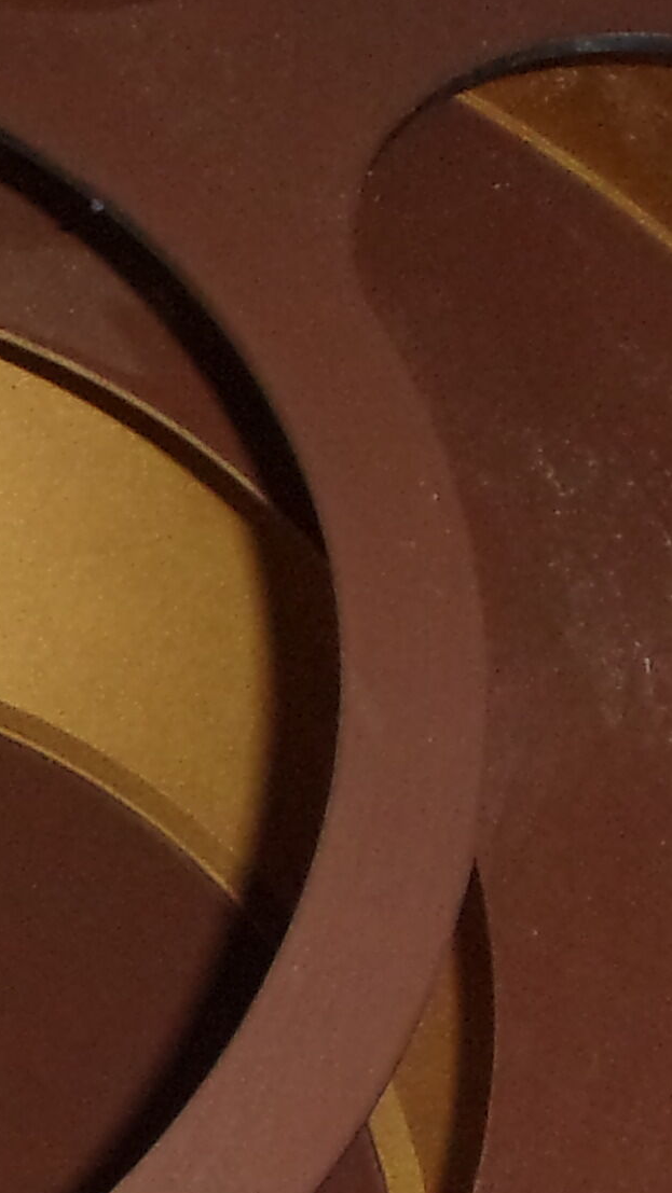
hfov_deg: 9.1
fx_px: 4022
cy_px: 769
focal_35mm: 127
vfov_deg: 16.9
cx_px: -560
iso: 200
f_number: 3.9
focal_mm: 5.1
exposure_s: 1/34
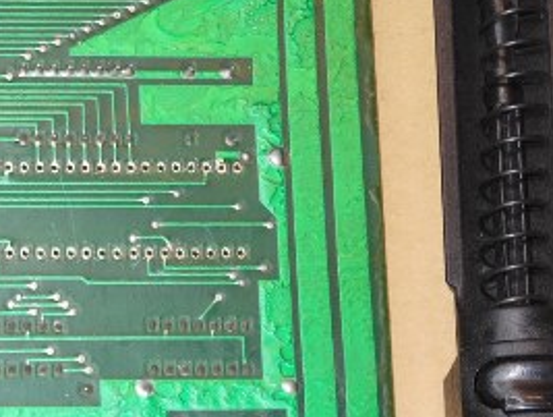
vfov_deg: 8.0
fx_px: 2975
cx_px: 93
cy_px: 237
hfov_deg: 10.6
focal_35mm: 186
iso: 200
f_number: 4.8
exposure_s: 1/60
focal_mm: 19.7
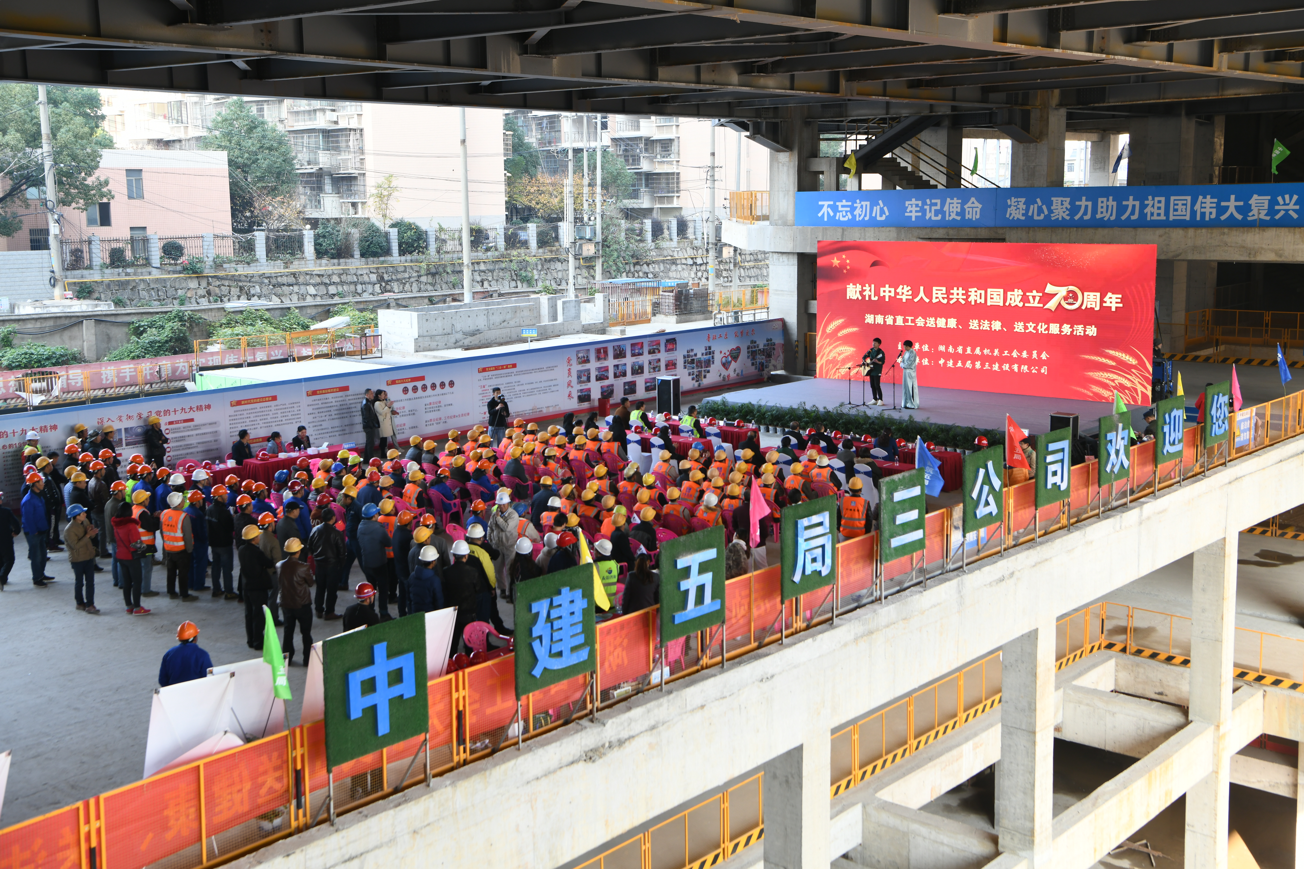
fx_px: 1521
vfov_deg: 31.9
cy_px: 434
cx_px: 652
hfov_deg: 46.4
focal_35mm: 42
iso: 400
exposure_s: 1/100
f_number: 5.6
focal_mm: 42
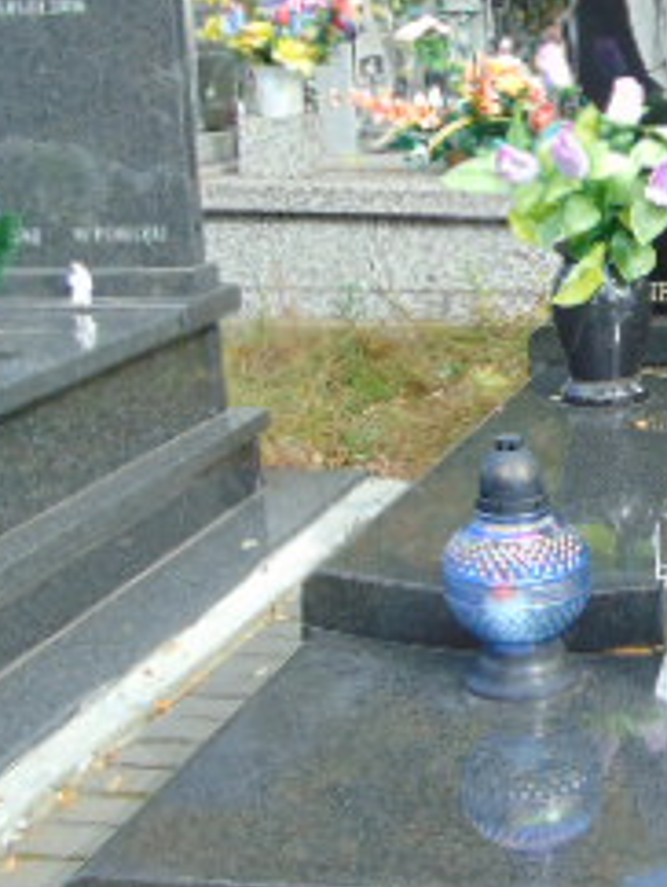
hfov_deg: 21.3
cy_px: 436
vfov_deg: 29.4
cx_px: 707
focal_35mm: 66
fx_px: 1693
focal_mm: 4.5
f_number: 3
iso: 80
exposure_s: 1/250
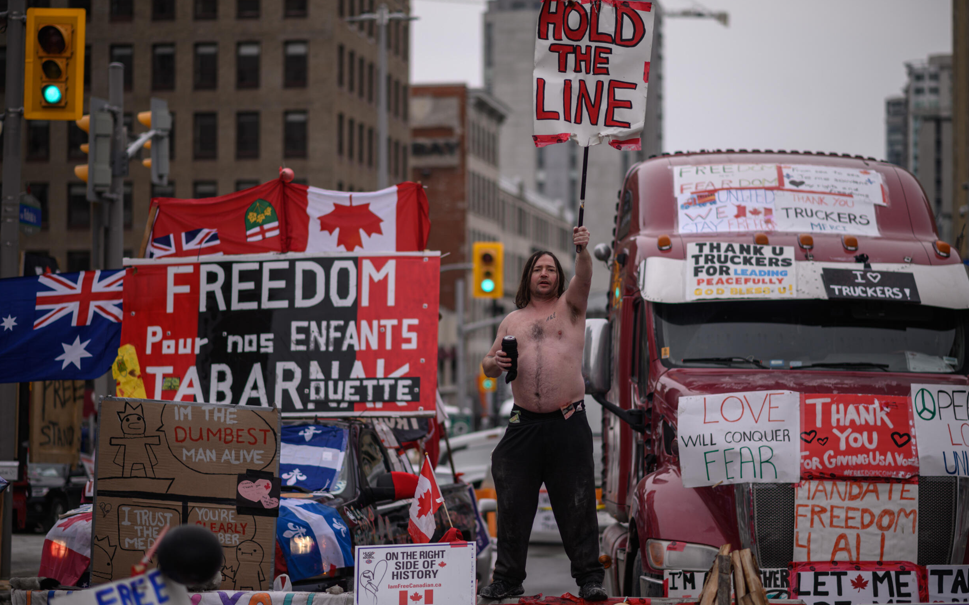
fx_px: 2297
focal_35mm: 87
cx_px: 485
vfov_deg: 15.0
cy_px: 306
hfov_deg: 23.8
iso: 50
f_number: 1.8
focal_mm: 85
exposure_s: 1/2500
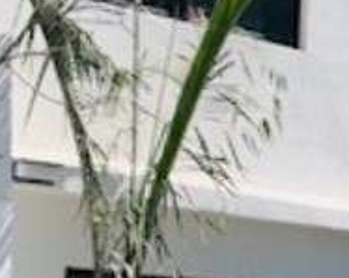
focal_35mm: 145
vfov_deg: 10.4
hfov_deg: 12.4
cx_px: 580
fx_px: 1495
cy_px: 360
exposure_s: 1/1661
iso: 25
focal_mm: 4.25
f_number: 1.8
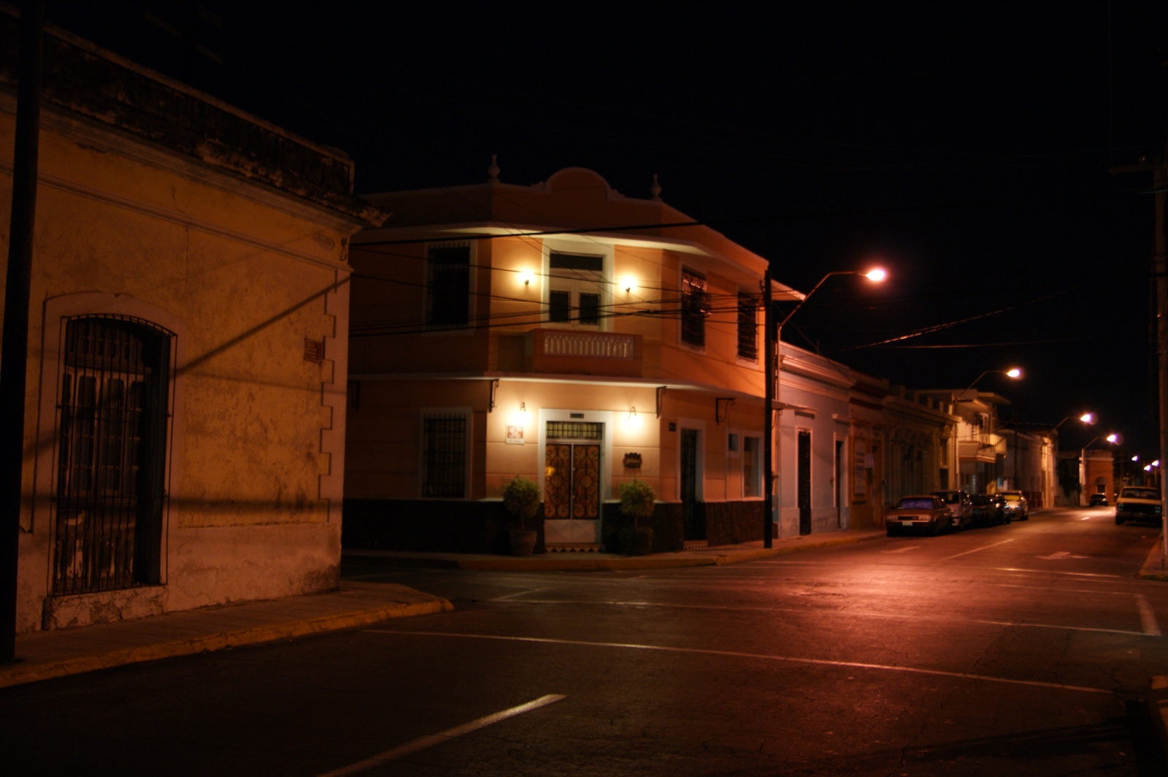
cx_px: 584
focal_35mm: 36
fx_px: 1167
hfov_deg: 53.2
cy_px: 388
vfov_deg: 36.8
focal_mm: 24
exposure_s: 1/5
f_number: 4
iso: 400
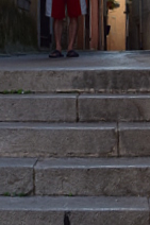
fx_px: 638
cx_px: 101
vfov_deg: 19.9
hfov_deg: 13.4
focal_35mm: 102
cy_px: 63
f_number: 10
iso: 400
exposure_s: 1/200
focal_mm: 18
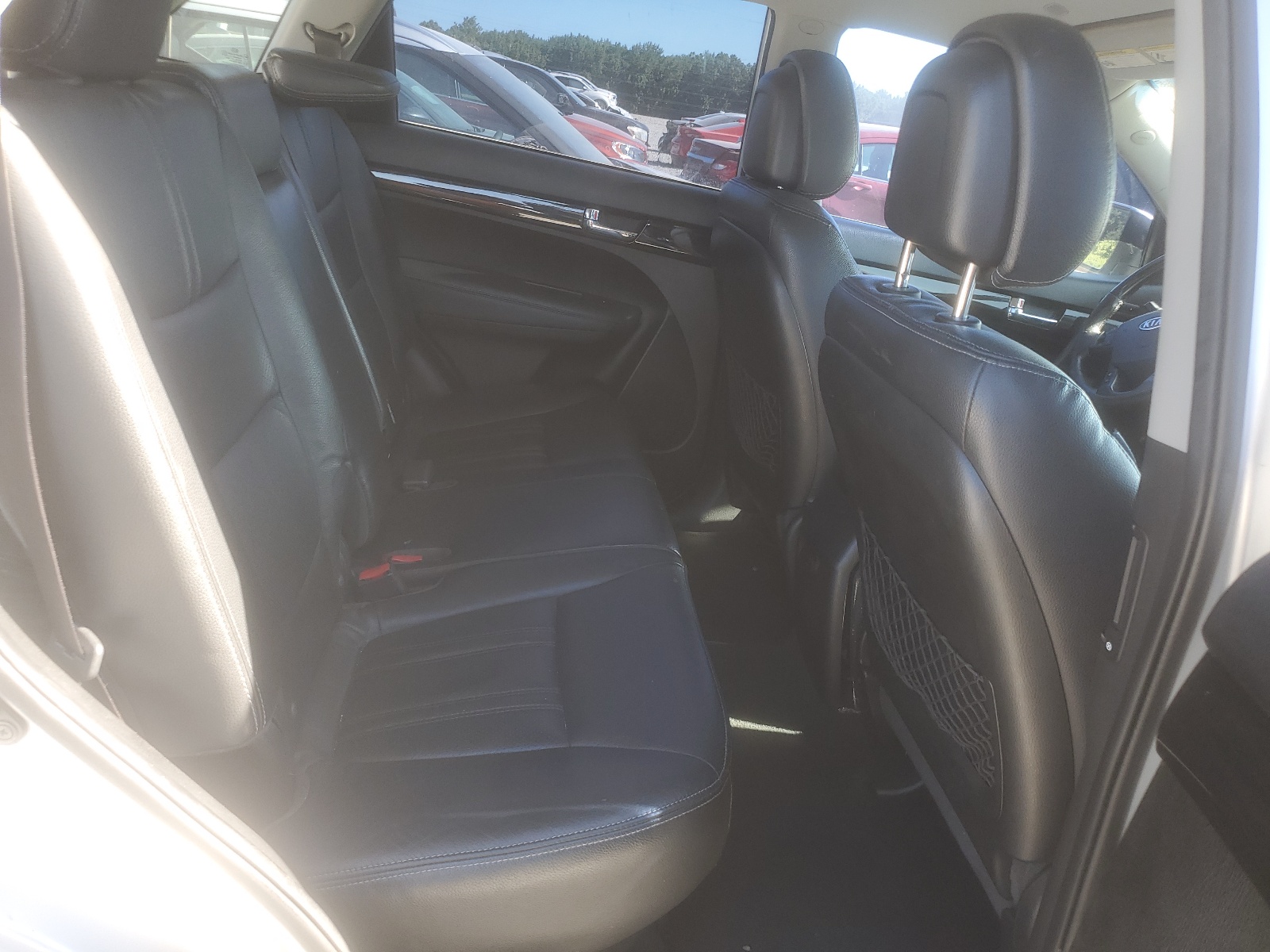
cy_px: 476
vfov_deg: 53.1
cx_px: 635
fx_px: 954
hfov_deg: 67.3
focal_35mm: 26
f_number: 1.5
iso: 50
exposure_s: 1/128
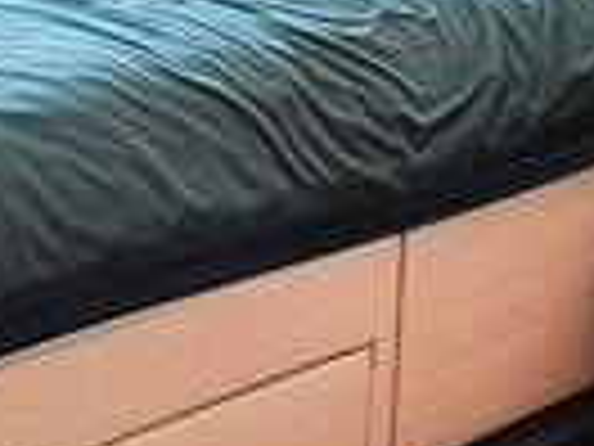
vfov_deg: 14.6
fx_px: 1733
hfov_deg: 19.1
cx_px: 40
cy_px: 81
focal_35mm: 101
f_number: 2.2
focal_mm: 2.2
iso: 64
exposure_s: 1/50
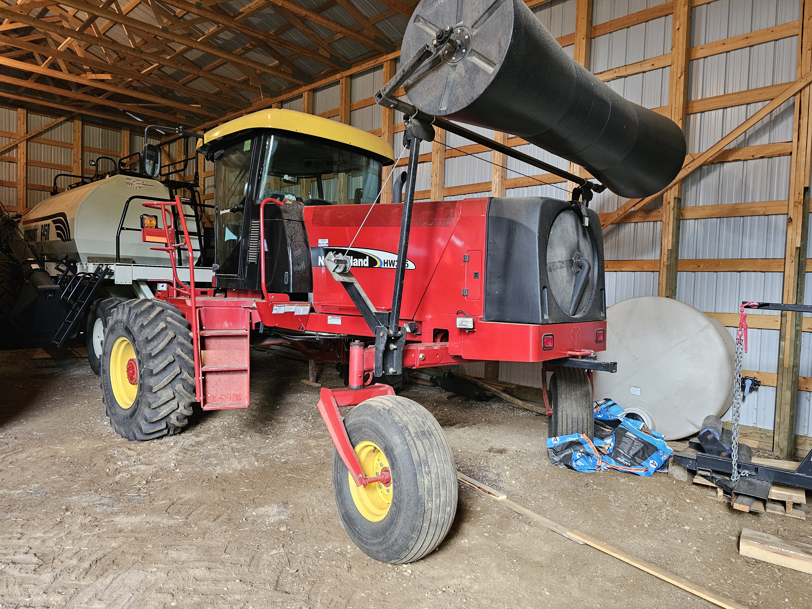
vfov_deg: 58.9
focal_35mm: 23
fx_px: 540
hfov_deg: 73.9
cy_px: 304
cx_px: 406
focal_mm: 6.3
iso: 800
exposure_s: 1/120
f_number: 1.7
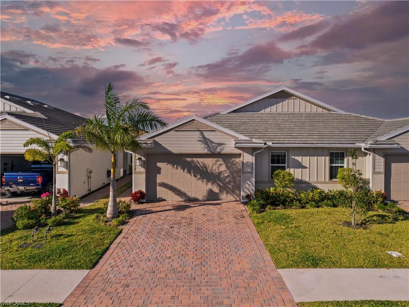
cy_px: 154
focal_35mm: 24
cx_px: 204
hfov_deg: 71.6
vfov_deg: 56.8
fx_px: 284
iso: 100
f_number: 1.8
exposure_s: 1/1600
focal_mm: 8.7
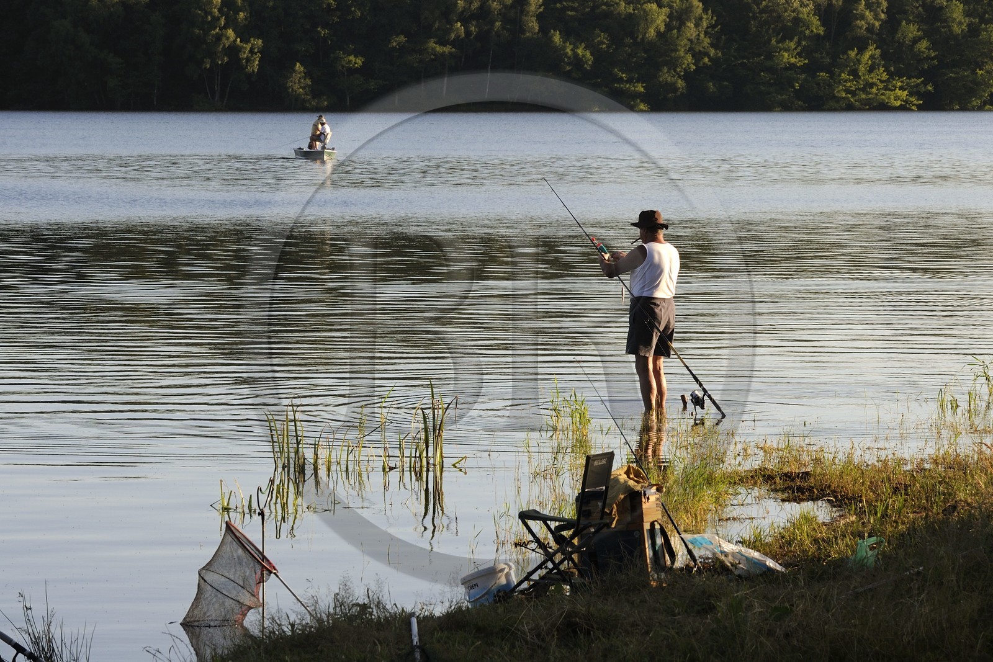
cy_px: 331
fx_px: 3862
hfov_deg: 14.7
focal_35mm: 140
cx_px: 496
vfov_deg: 9.8
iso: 400
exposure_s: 1/250
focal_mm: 140
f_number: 13
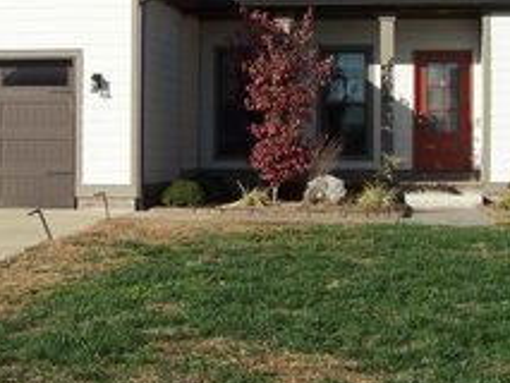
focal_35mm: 89
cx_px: 232
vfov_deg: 16.5
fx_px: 1312
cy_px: 61
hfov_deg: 22.0
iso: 80
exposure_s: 1/1000
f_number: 4
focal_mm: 6.3
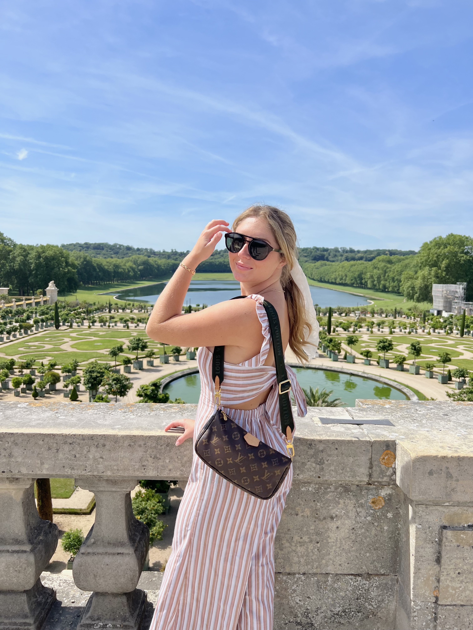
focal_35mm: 26
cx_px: 236
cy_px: 315
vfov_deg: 67.3
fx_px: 474
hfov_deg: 53.1
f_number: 1.5
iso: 50
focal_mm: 5.7
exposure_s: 1/4831
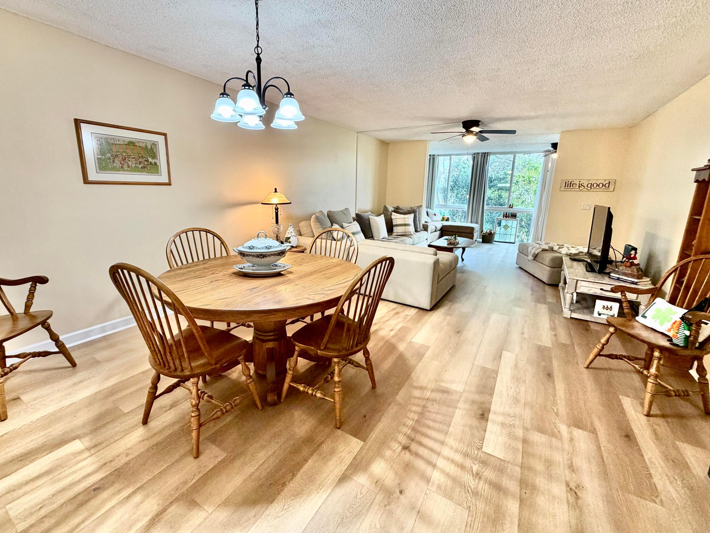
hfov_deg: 98.2
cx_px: 349
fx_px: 308
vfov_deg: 81.7
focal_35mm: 15
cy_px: 251
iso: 200
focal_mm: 2.22
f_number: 2.2
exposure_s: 1/60
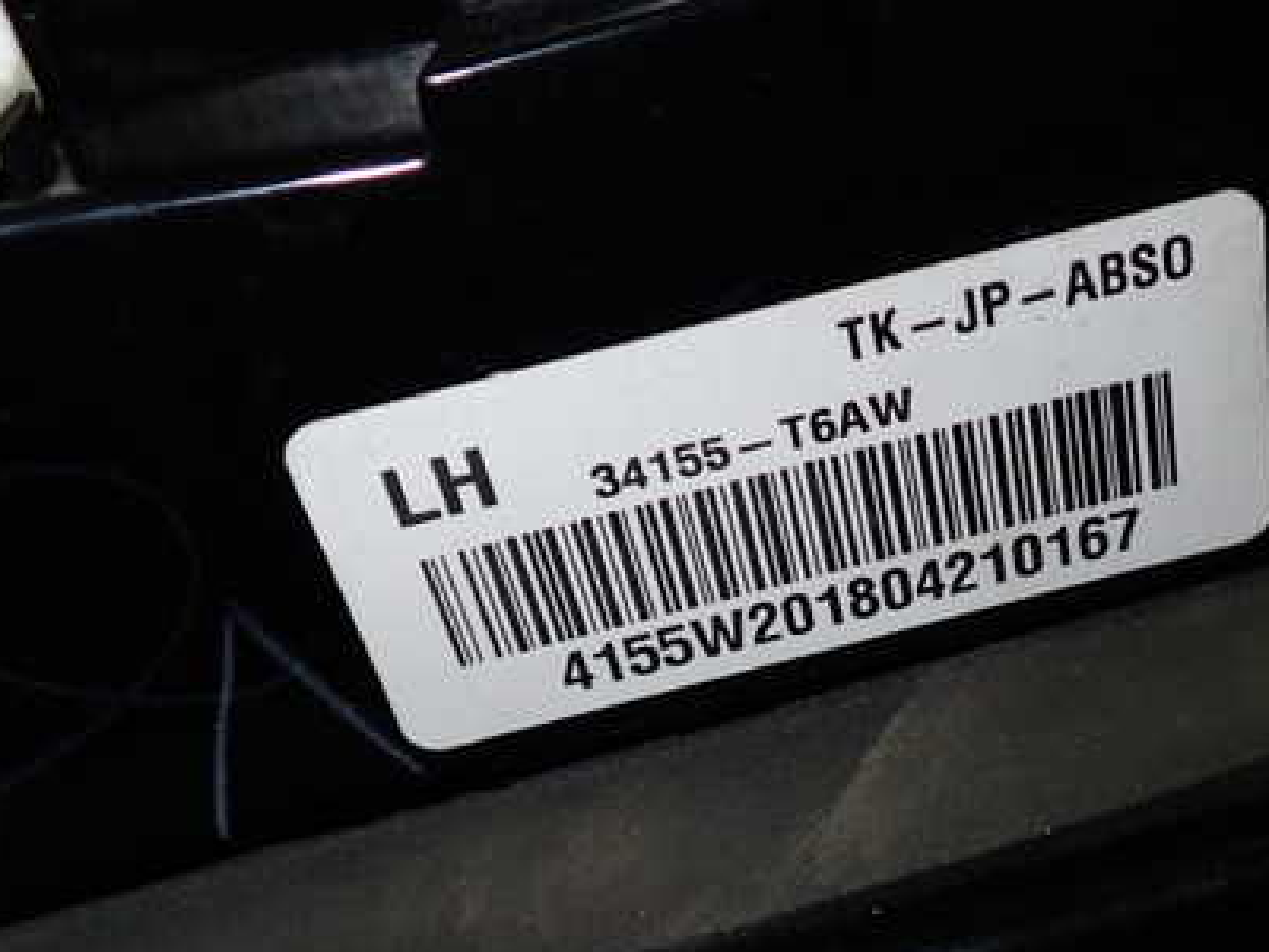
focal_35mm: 45
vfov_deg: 32.1
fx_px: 1650
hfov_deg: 41.8
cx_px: 784
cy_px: 559
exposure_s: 1/30
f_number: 6.3
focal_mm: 5.4
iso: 200
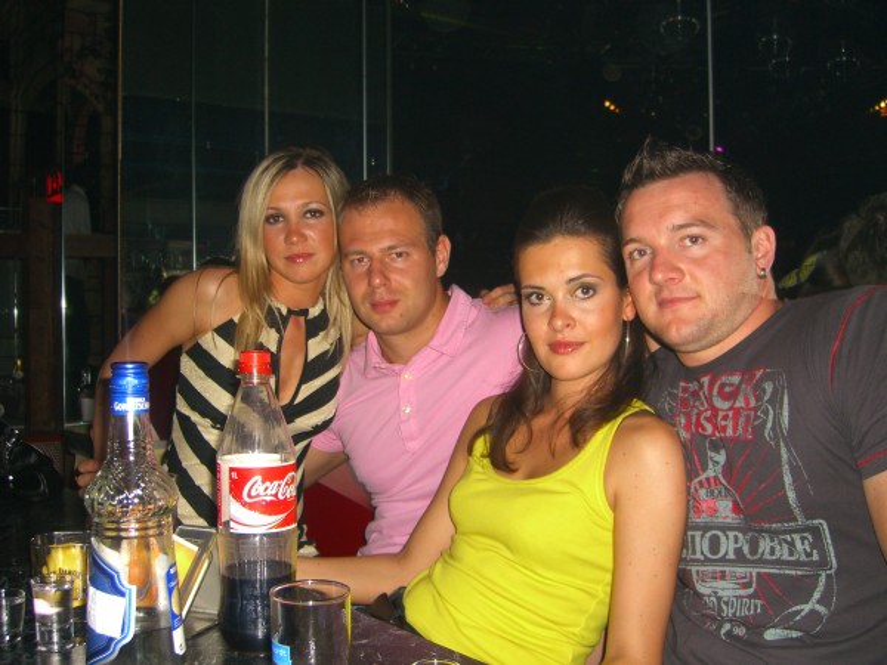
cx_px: 444
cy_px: 332
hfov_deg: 49.0
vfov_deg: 37.7
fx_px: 974
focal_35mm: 38
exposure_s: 1/60
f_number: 2.8
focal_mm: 7.9
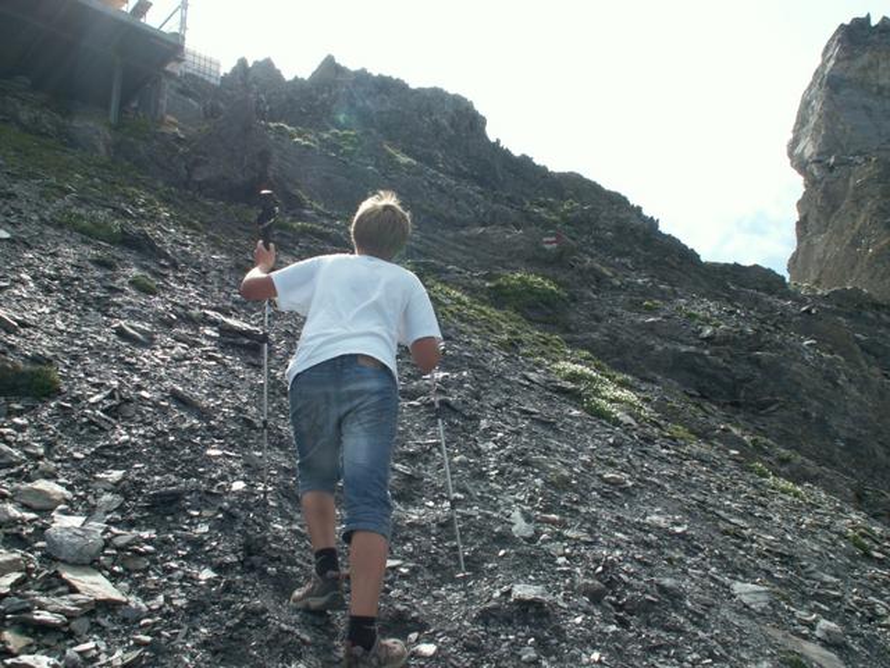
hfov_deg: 52.6
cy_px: 334
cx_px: 445
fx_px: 900
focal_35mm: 35
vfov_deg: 40.7
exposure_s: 1/200
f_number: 5.6
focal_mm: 5.86
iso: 50
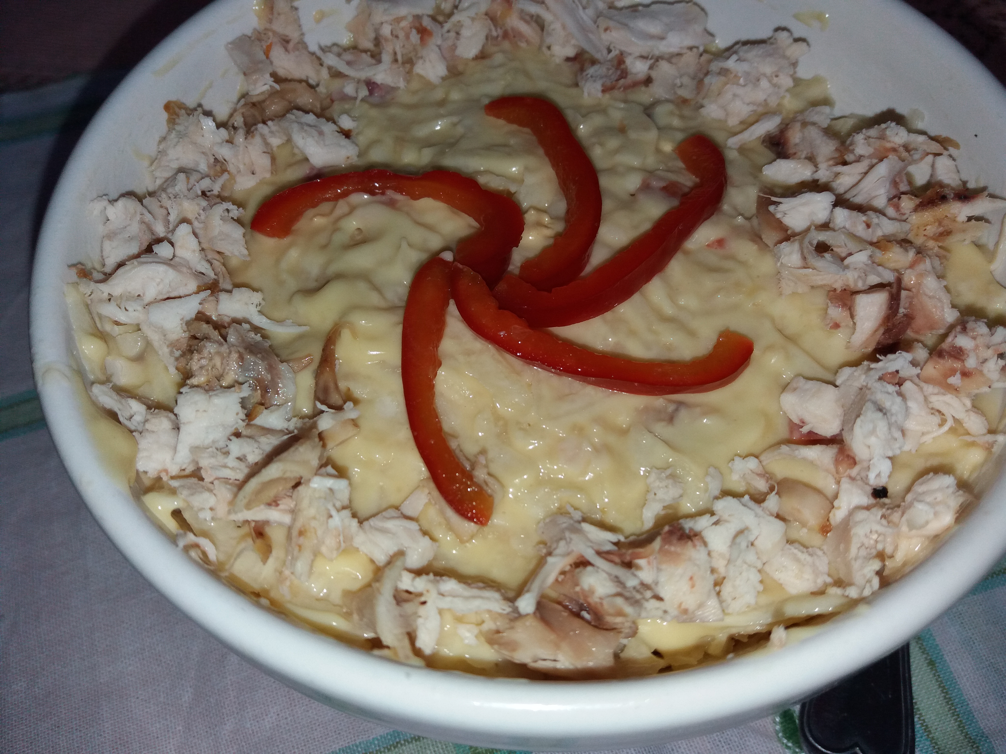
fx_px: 814
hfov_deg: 63.4
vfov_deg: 49.7
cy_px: 377
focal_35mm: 28
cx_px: 503
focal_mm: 3.7
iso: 64
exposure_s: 1/738
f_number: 1.9
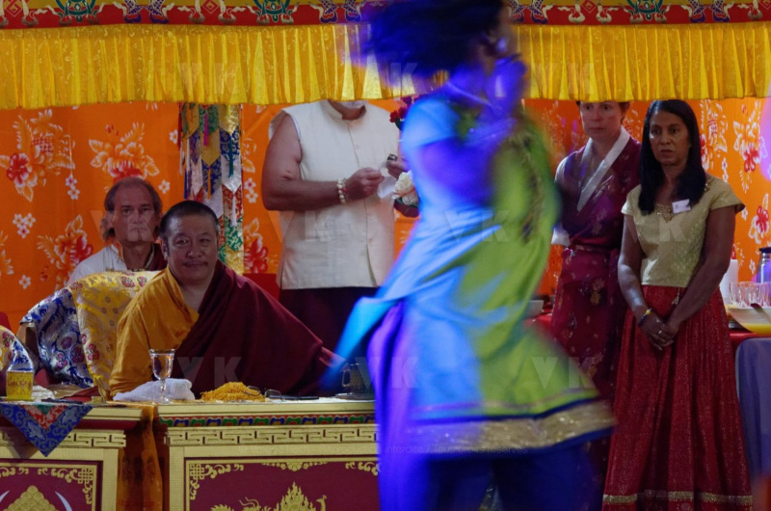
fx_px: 4649
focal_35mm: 218
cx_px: 386
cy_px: 256
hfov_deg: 9.5
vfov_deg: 6.3
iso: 1600
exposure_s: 1/15
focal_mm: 145
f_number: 5.6
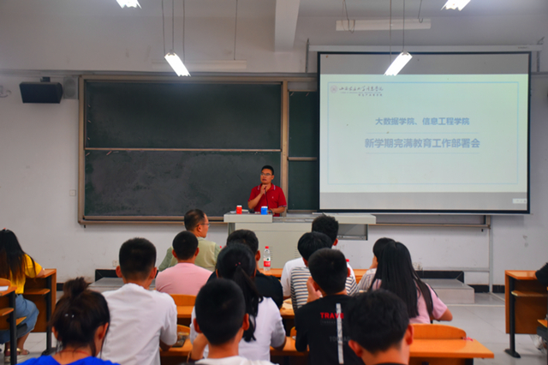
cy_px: 182
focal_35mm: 40
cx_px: 274
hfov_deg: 47.9
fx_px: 616
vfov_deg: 33.0
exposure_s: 1/60
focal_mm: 27
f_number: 4
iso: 720
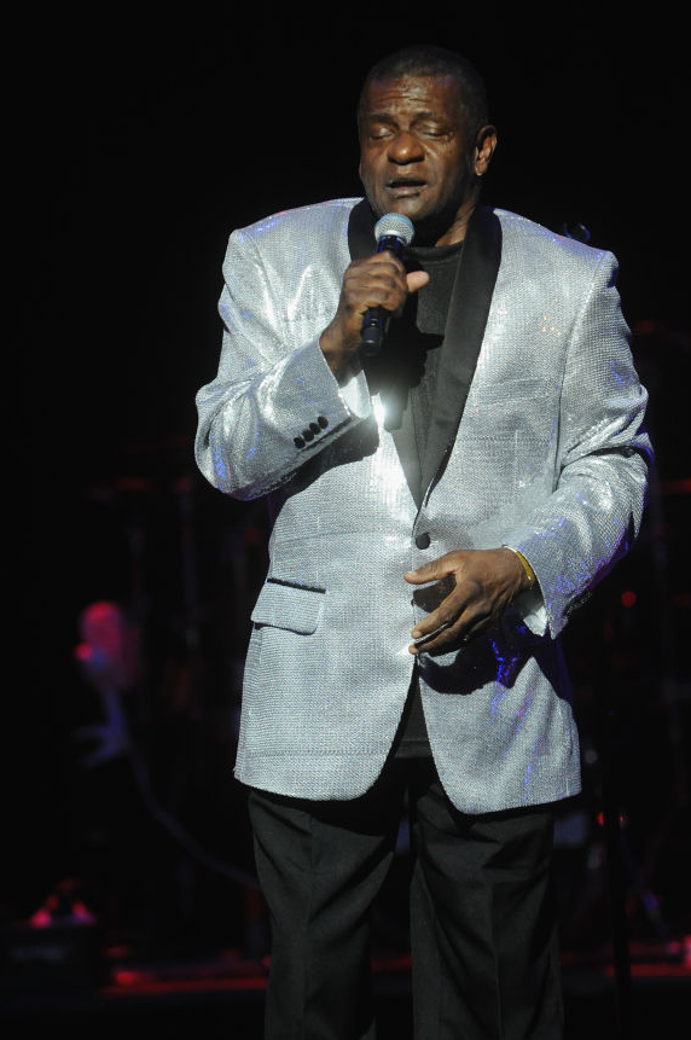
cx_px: 365
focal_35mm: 238
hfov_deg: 5.8
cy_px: 425
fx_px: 6868
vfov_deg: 8.7
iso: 2000
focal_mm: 200
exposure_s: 1/125
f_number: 4.5
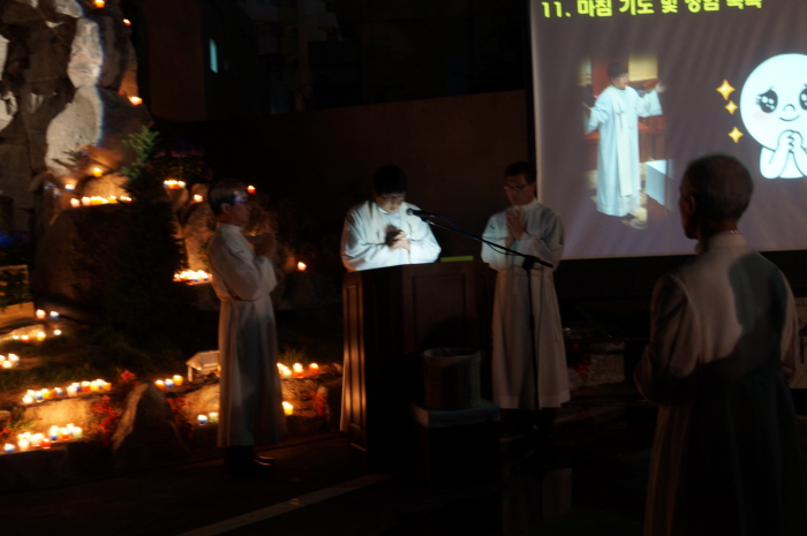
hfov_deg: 38.2
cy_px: 268
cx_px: 404
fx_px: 1164
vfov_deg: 25.9
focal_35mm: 52
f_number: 4.5
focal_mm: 35
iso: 200
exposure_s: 1/2.5
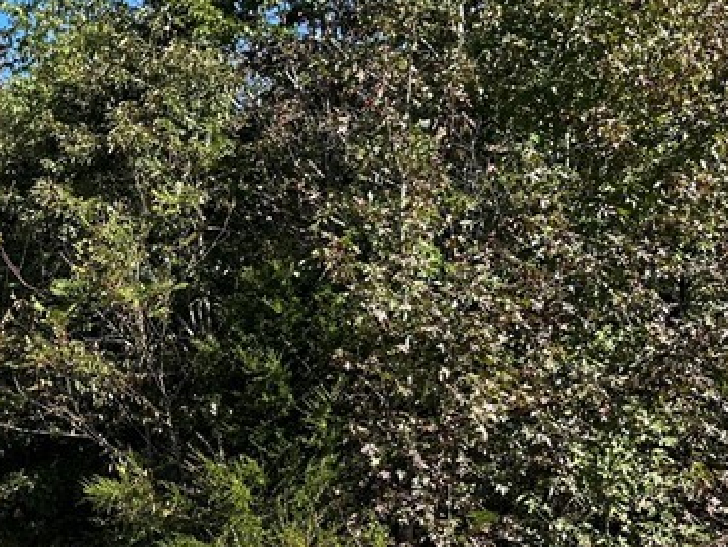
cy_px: 287
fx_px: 1431
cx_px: -157
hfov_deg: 25.5
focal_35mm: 68
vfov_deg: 21.6
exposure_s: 1/2299
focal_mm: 6.86
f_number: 1.78
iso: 80
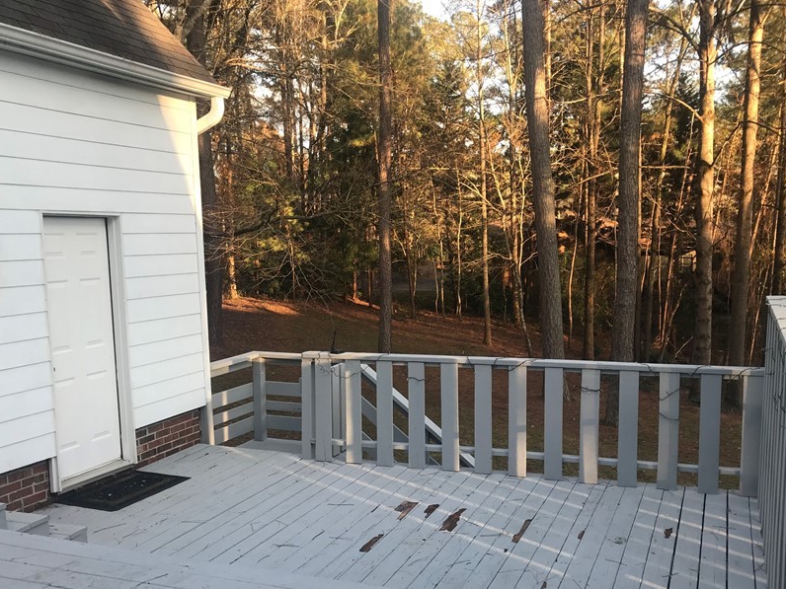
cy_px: 345
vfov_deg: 39.5
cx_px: 432
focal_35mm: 36
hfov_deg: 51.3
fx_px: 817
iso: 20
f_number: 1.8
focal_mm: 3.99
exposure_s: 1/128
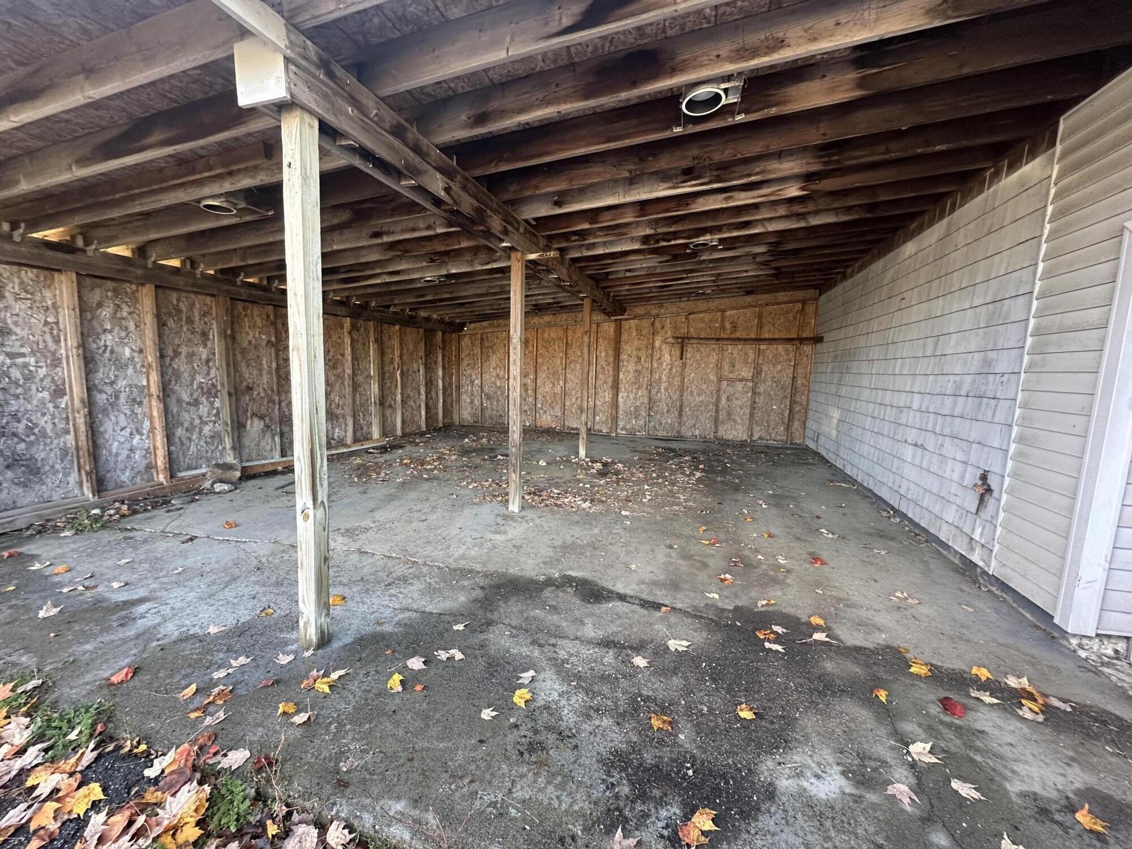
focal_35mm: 14
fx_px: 458
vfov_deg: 85.7
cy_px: 424
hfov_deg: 102.1
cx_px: 566
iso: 160
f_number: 2.2
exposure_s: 1/99
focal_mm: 2.22
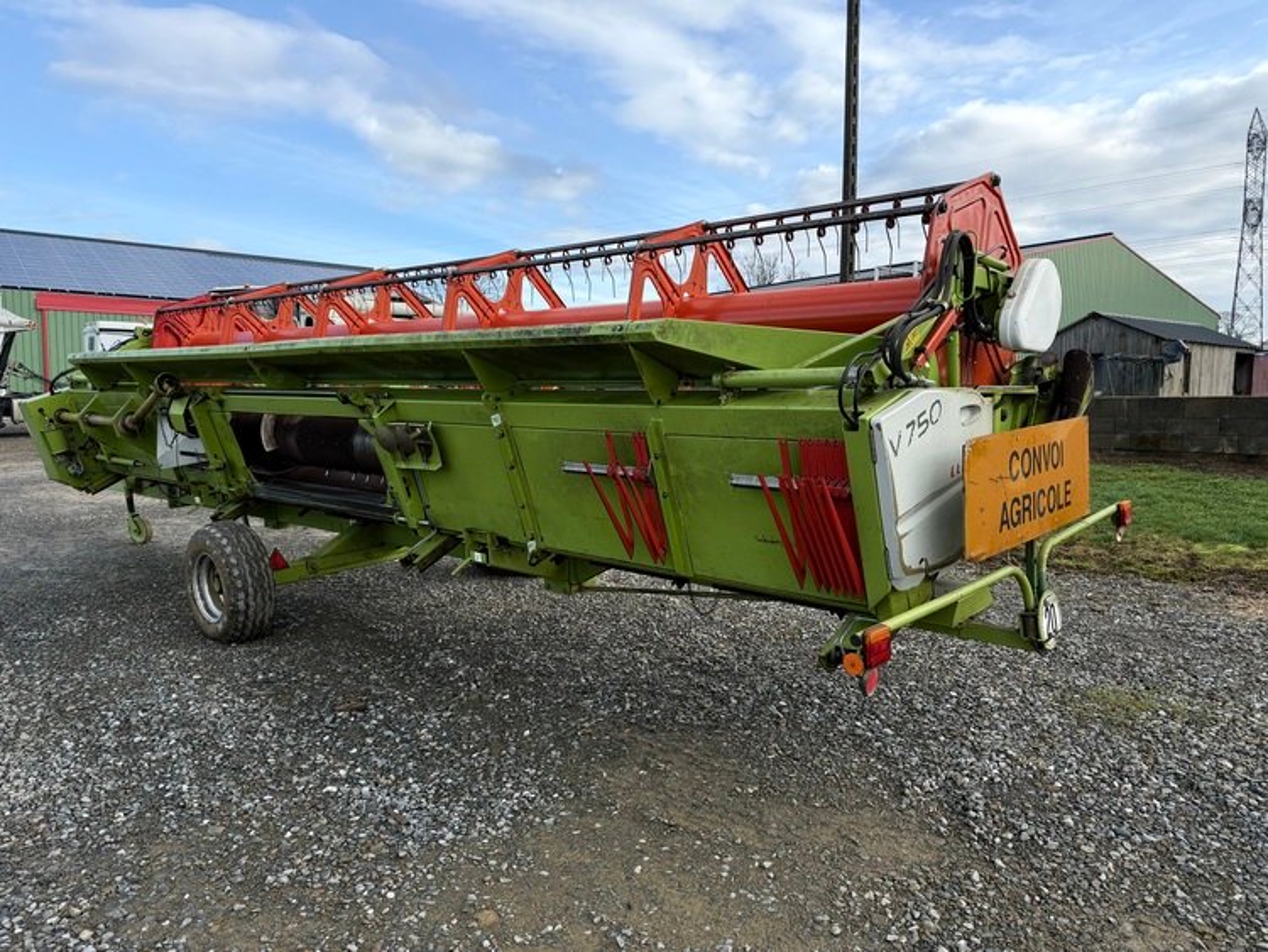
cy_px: 476
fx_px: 879
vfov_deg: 56.8
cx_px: 634
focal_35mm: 24
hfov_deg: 71.6
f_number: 1.78
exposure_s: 1/1522
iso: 80
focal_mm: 6.76
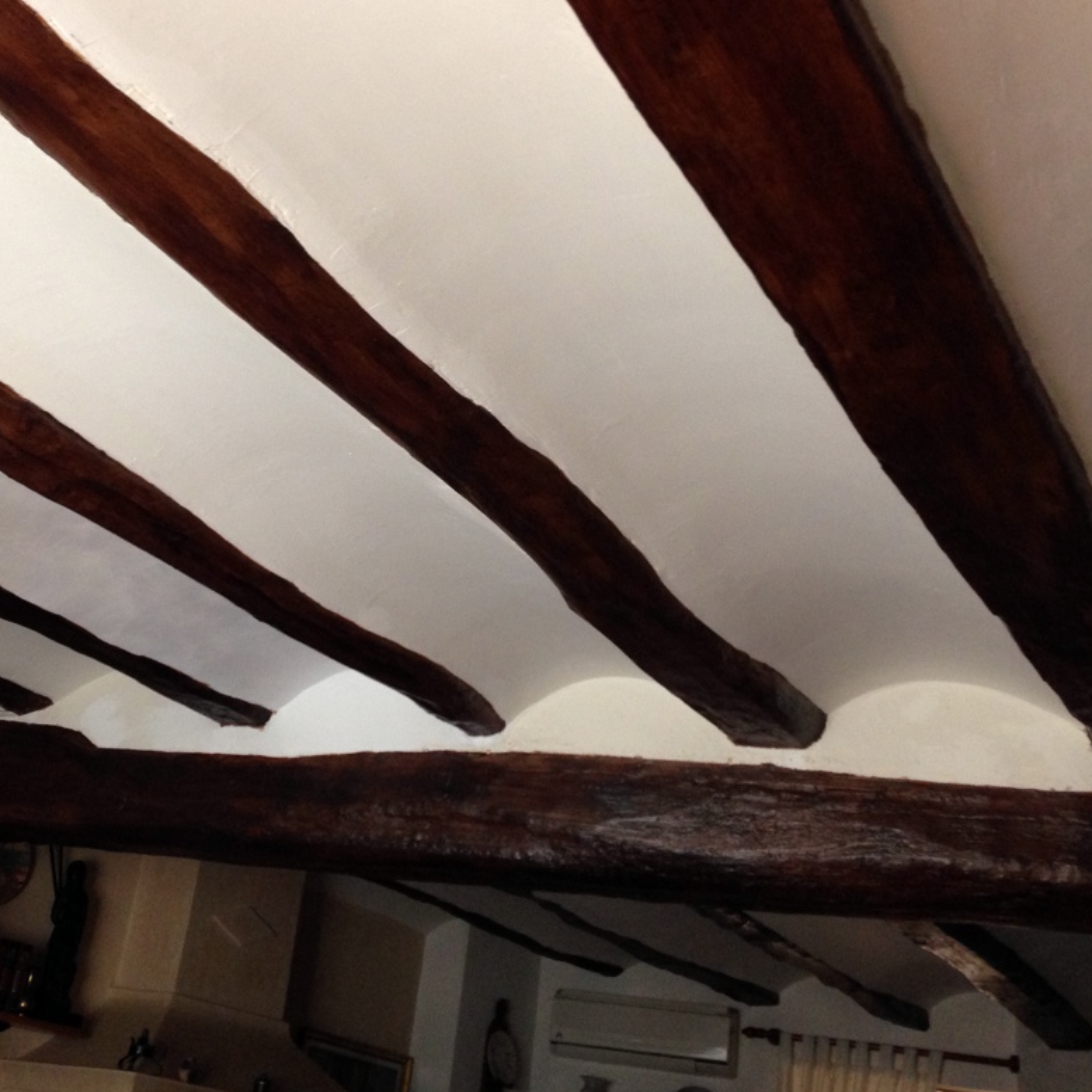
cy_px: 571
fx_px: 1606
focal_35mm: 45
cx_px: 380
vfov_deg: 37.5
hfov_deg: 37.2
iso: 200
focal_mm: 4.13
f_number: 2.4
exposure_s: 1/20
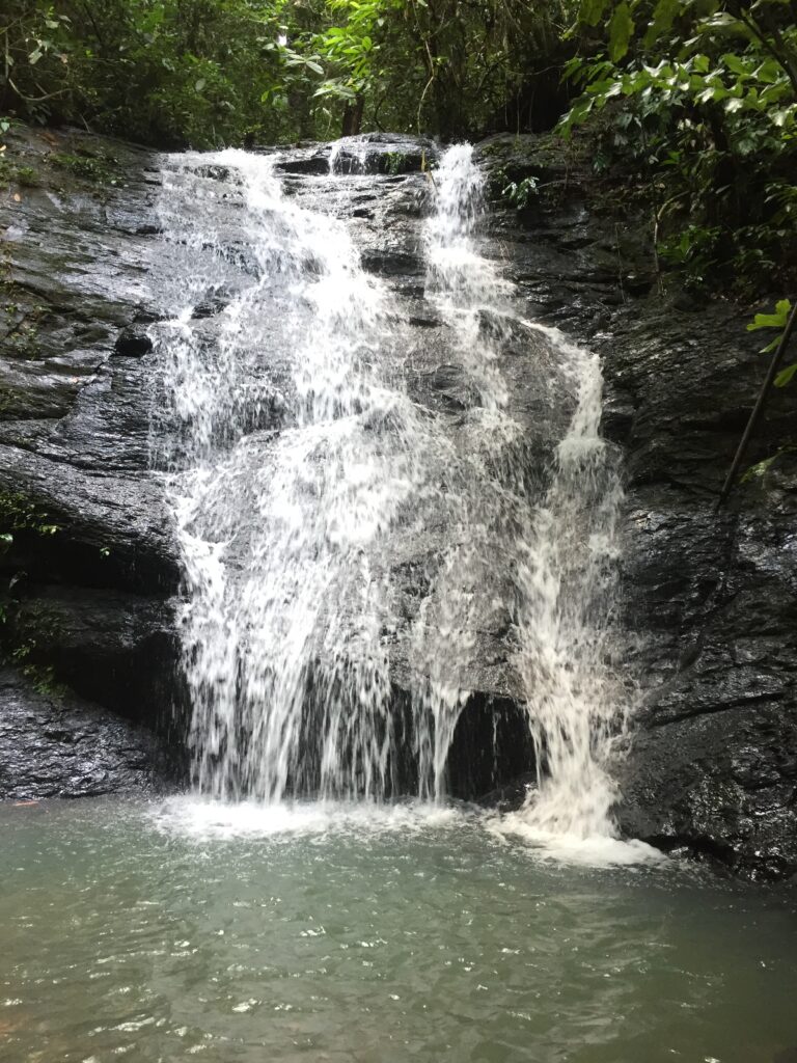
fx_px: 890
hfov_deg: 48.2
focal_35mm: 29
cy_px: 532
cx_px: 398
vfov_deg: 61.7
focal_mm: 4.15
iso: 100
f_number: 2.2
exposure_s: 1/33
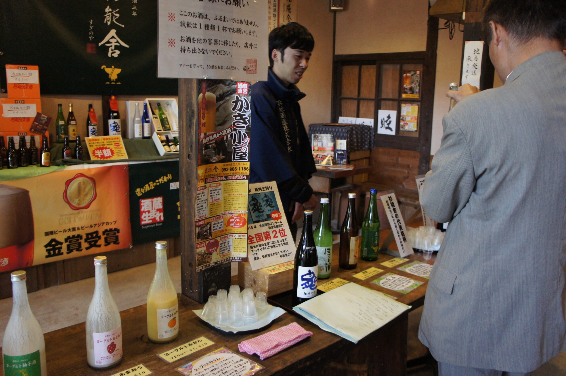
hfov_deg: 62.0
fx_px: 471
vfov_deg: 43.6
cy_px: 188
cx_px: 283
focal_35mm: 30
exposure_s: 1/60
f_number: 4
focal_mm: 20
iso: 1600
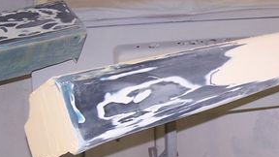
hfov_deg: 22.5
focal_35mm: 92
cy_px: 92
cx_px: 257
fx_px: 681
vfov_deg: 13.1
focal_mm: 6.3
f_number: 2.8
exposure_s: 1/60
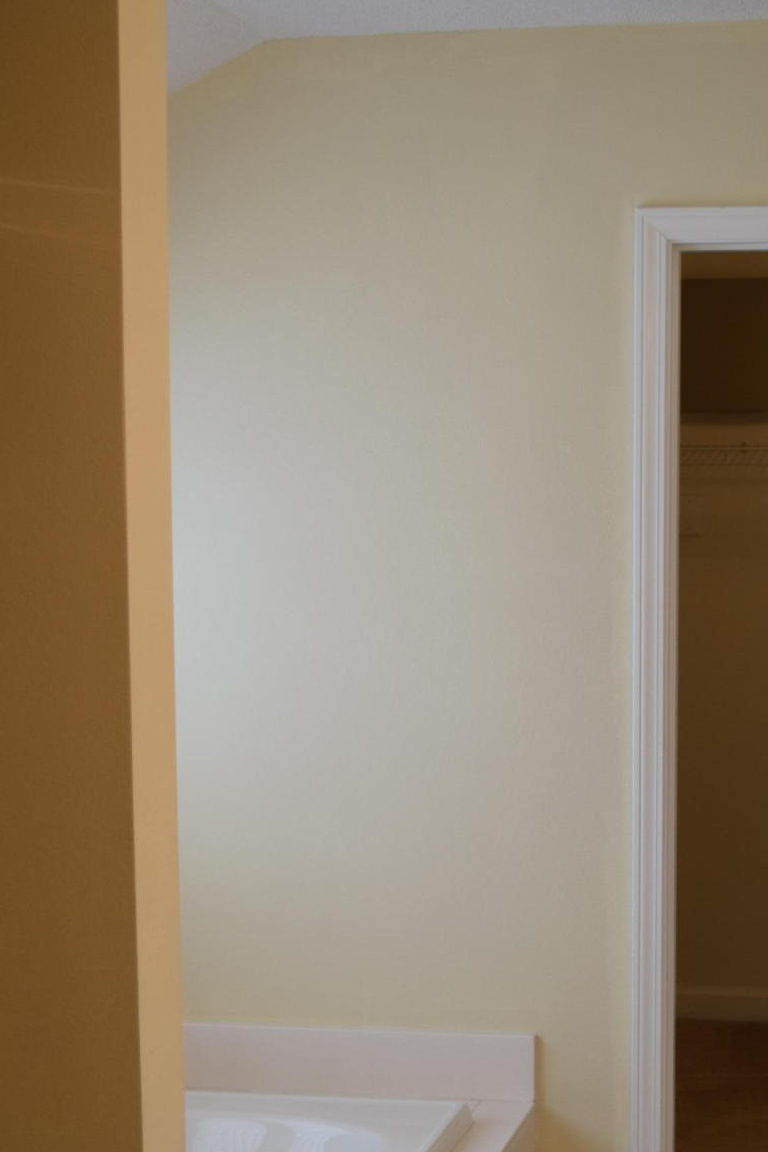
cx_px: 594
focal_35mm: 71
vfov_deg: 28.2
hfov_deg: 19.1
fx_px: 2268
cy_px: 812
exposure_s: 1/80
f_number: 4.5
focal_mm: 27
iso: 400
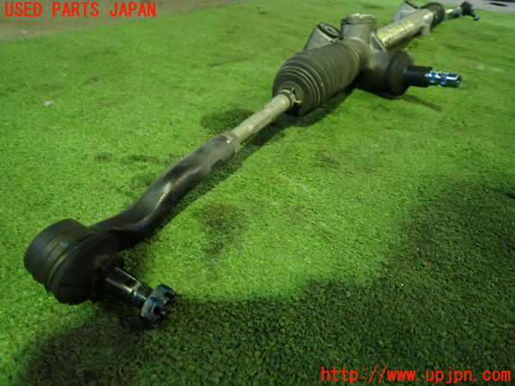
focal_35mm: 25
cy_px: 193
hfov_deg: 69.4
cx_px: 258
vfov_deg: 54.9
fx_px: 372
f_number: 2
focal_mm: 4.5
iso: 400
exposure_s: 1/30
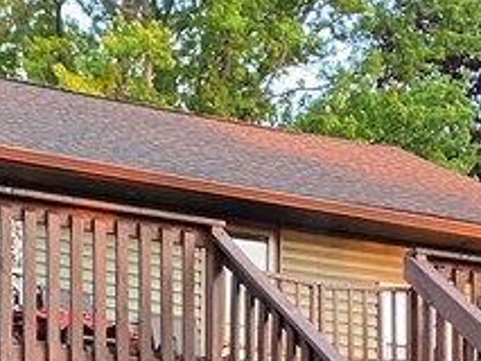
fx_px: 1738
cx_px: 129
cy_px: 641
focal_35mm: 125
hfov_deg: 15.7
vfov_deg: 11.1
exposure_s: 1/62
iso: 125
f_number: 1.8
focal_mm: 4.25
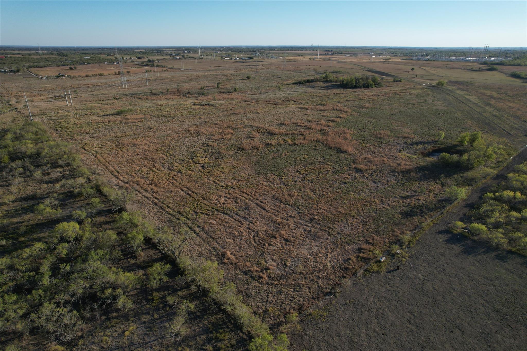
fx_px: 322
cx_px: 264
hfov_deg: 78.6
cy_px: 176
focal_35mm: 22
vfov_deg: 57.2
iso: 100
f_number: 2.8
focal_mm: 8.38
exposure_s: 1/1600
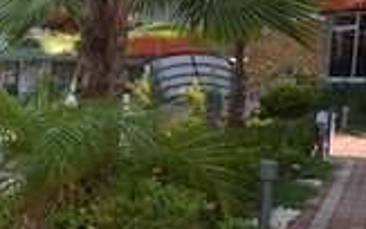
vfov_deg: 13.8
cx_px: -363
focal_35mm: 95
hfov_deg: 16.6
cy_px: 128
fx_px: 948
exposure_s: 1/250
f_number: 5.6
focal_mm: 14
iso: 100
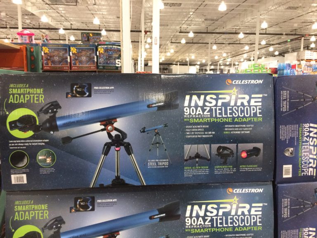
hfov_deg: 61.7
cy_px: 119
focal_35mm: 29
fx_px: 266
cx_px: 158
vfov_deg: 48.2
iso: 160
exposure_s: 1/30
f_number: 2.2
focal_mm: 4.15
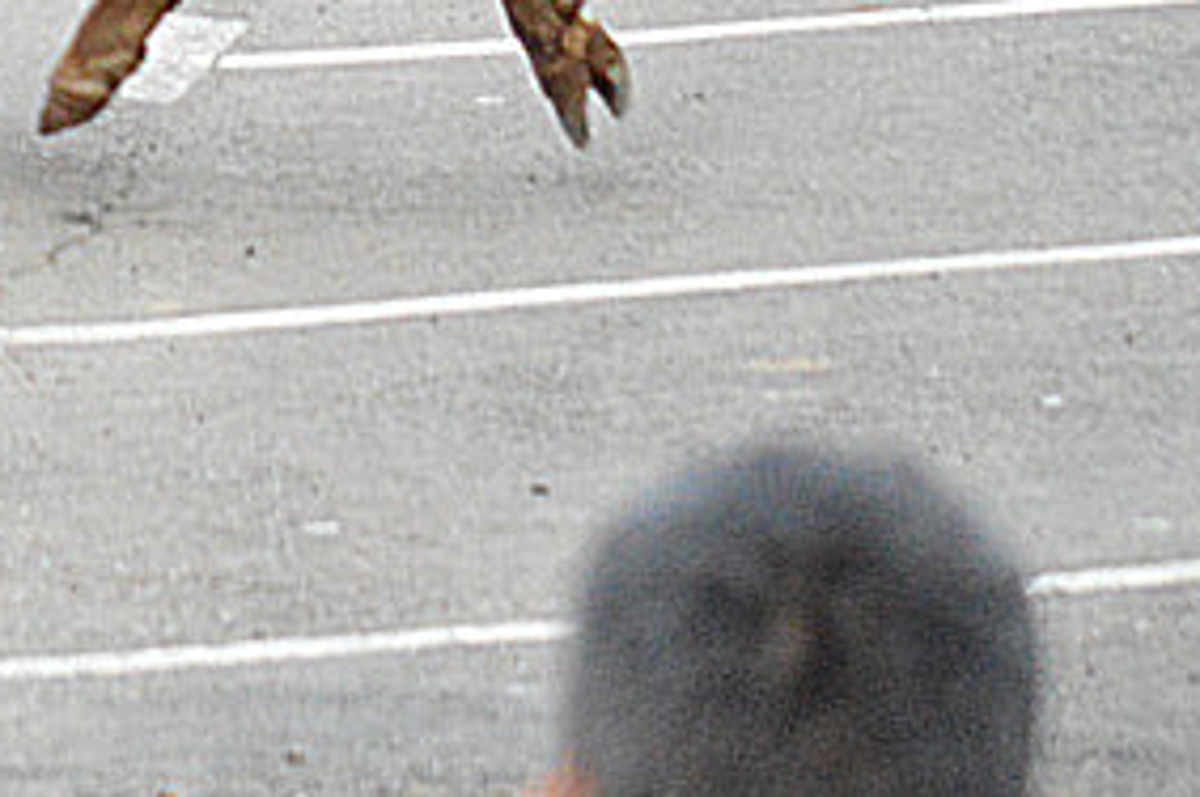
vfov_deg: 2.4
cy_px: -623
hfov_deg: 3.6
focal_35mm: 572
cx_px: -806
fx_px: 19044
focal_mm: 90
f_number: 4.8
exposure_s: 1/500
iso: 2200
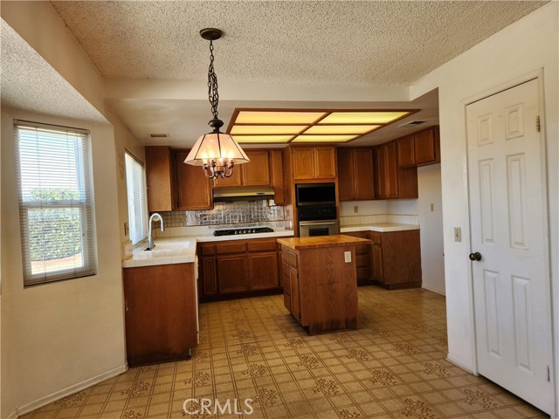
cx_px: 280
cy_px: 210
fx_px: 371
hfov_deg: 73.9
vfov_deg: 58.9
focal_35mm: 23
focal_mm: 5.4
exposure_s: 1/120
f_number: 1.8
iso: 64
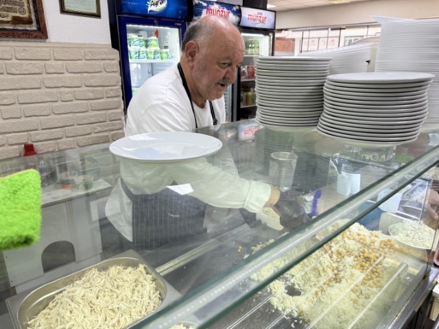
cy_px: 164
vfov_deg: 56.8
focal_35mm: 24
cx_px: 220
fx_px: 304
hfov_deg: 71.6
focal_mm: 6.76
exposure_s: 1/100
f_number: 1.78
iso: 100
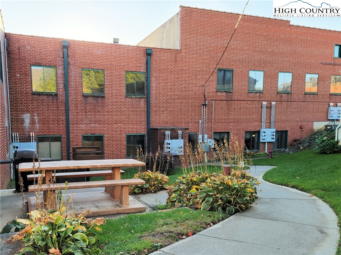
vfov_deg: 56.8
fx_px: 236
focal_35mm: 24
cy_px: 128
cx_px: 170
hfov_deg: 71.6
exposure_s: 1/119
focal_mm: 6.7
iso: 25
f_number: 1.8
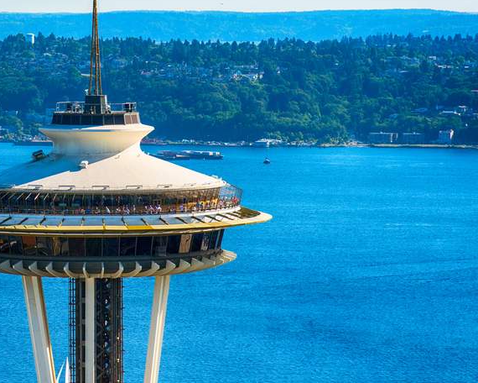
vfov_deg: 10.8
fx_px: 2023
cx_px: 191
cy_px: 197
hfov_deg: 13.5
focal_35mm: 143
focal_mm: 120
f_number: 8
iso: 640
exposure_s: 1/1600
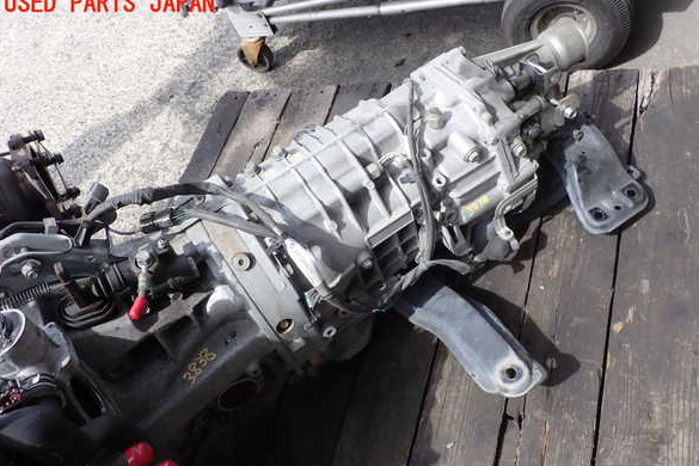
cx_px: 356
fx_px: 621
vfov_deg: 41.1
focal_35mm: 32
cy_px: 258
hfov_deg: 58.7
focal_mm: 5.4
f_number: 3.2
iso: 100
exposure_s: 1/400
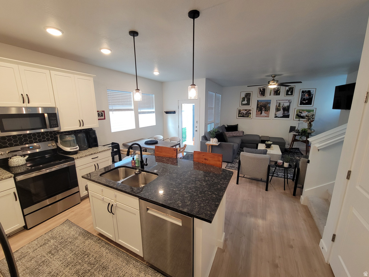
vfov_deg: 89.9
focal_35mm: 13
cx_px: 184
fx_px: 139
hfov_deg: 106.2
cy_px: 138
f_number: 2.2
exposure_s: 1/60
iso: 200
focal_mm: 2.2
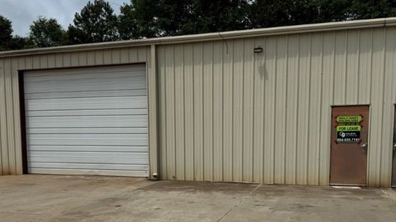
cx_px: 193
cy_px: 172
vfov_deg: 32.1
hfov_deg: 55.3
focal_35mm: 36
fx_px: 378
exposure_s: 1/10417
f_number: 1.78
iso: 80
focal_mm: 6.76
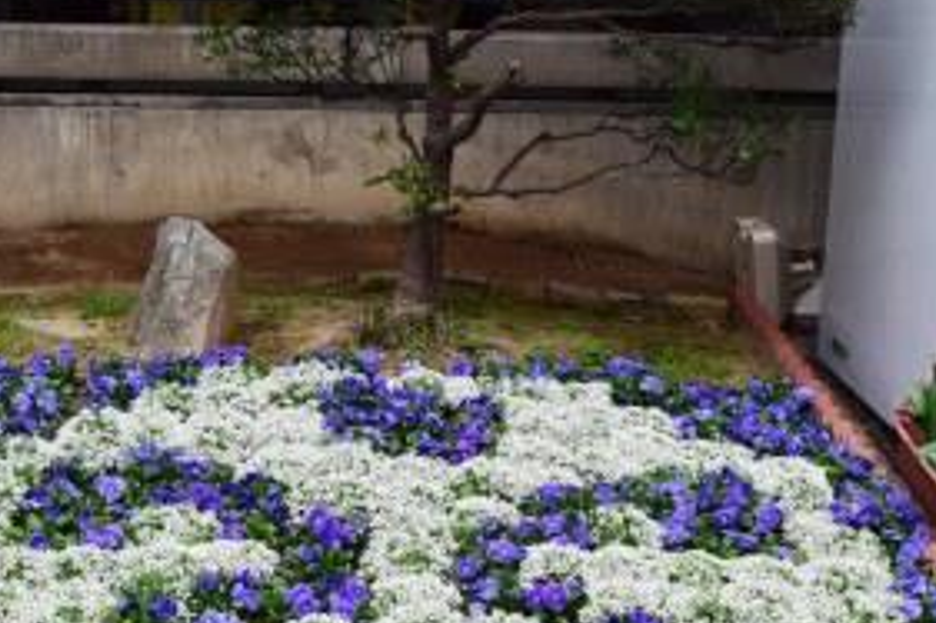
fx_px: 1741
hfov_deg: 30.1
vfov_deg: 20.2
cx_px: 406
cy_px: 446
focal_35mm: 67
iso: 400
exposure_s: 1/100
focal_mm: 28
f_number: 9
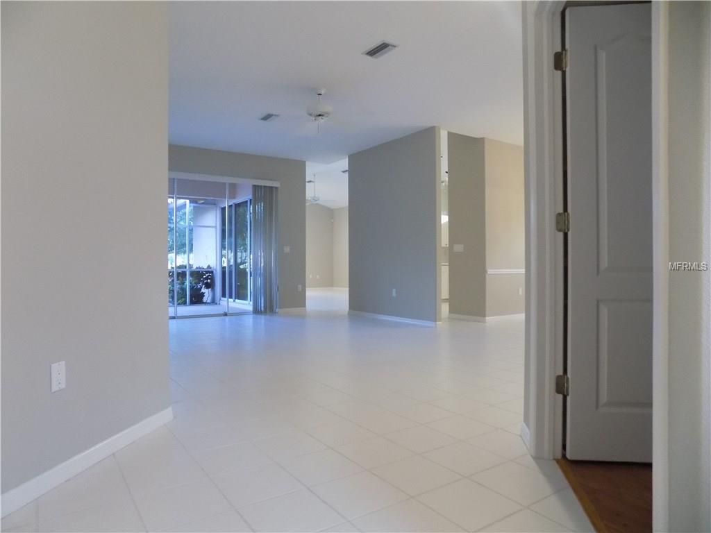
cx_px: 356
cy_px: 266
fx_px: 472
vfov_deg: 58.9
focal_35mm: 23
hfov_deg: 73.9
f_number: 3.1
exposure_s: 1/20
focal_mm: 4
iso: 400
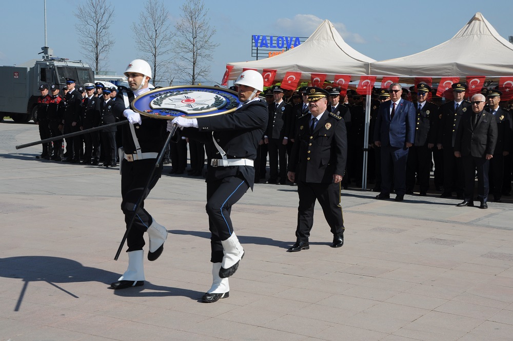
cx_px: 256
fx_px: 854
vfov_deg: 22.6
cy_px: 170
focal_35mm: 60
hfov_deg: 33.4
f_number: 10
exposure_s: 1/400
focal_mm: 40
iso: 200
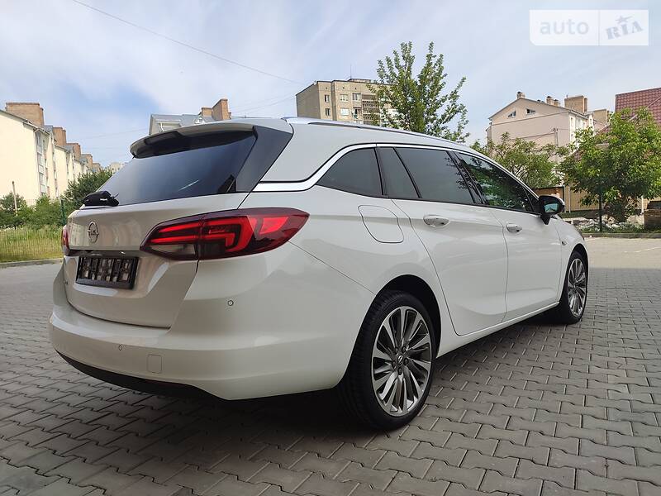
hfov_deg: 67.3
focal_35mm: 26
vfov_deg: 53.1
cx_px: 330
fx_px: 496
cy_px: 248
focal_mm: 4.8
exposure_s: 1/1295
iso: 112
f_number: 1.8
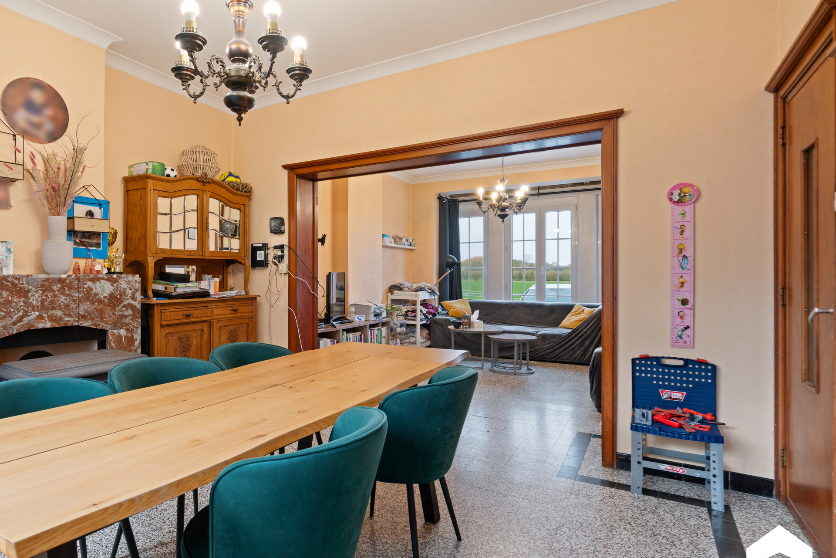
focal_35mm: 20
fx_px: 465
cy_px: 295
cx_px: 328
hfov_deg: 82.8
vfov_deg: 61.9
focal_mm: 16
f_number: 11
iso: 250
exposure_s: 1
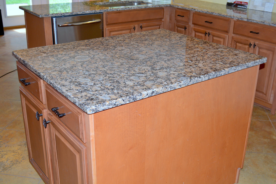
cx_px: 138
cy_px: 92
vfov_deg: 31.9
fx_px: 322
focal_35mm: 42
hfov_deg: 46.4
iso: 200
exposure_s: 1/30
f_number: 5.6
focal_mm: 28
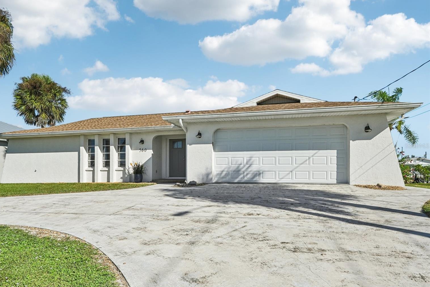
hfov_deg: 79.7
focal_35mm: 22
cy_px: 146
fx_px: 257
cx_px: 204
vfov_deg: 58.3
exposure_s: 1/3200
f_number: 8
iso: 400
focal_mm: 20.5
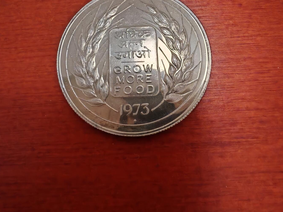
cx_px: 141
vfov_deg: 39.4
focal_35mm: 35
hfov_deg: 52.6
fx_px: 286
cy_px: 48
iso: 125
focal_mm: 1.96
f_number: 2.2
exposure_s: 1/33
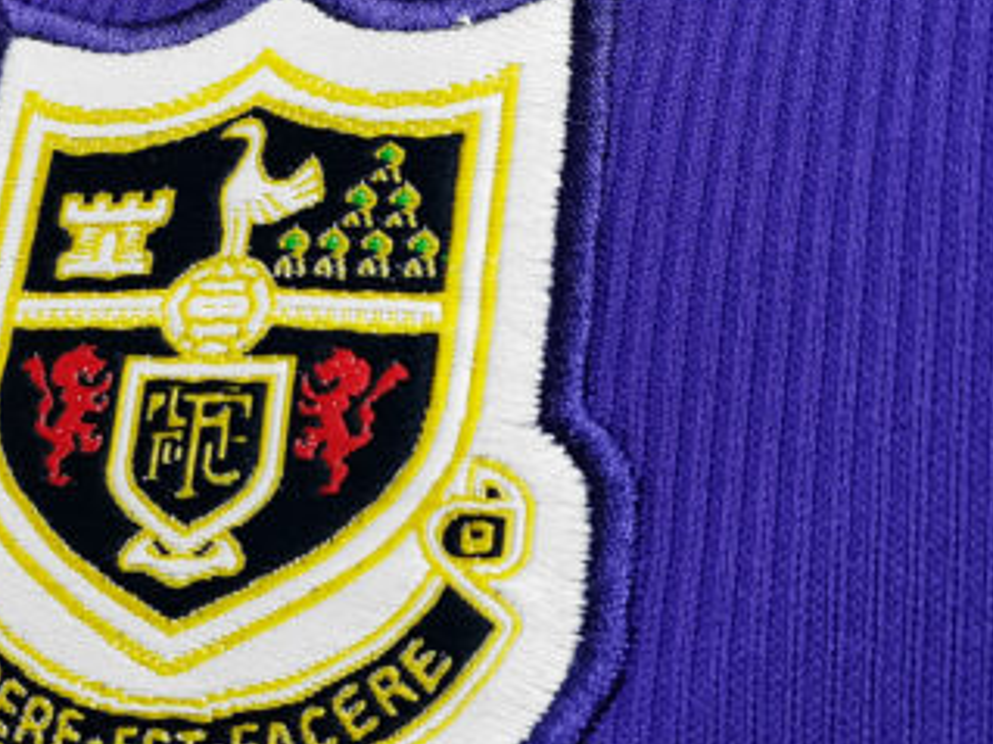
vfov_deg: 18.6
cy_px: 454
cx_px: 215
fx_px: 2265
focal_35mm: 79
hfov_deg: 24.4
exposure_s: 1/50
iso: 160
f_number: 1.8
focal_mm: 5.58
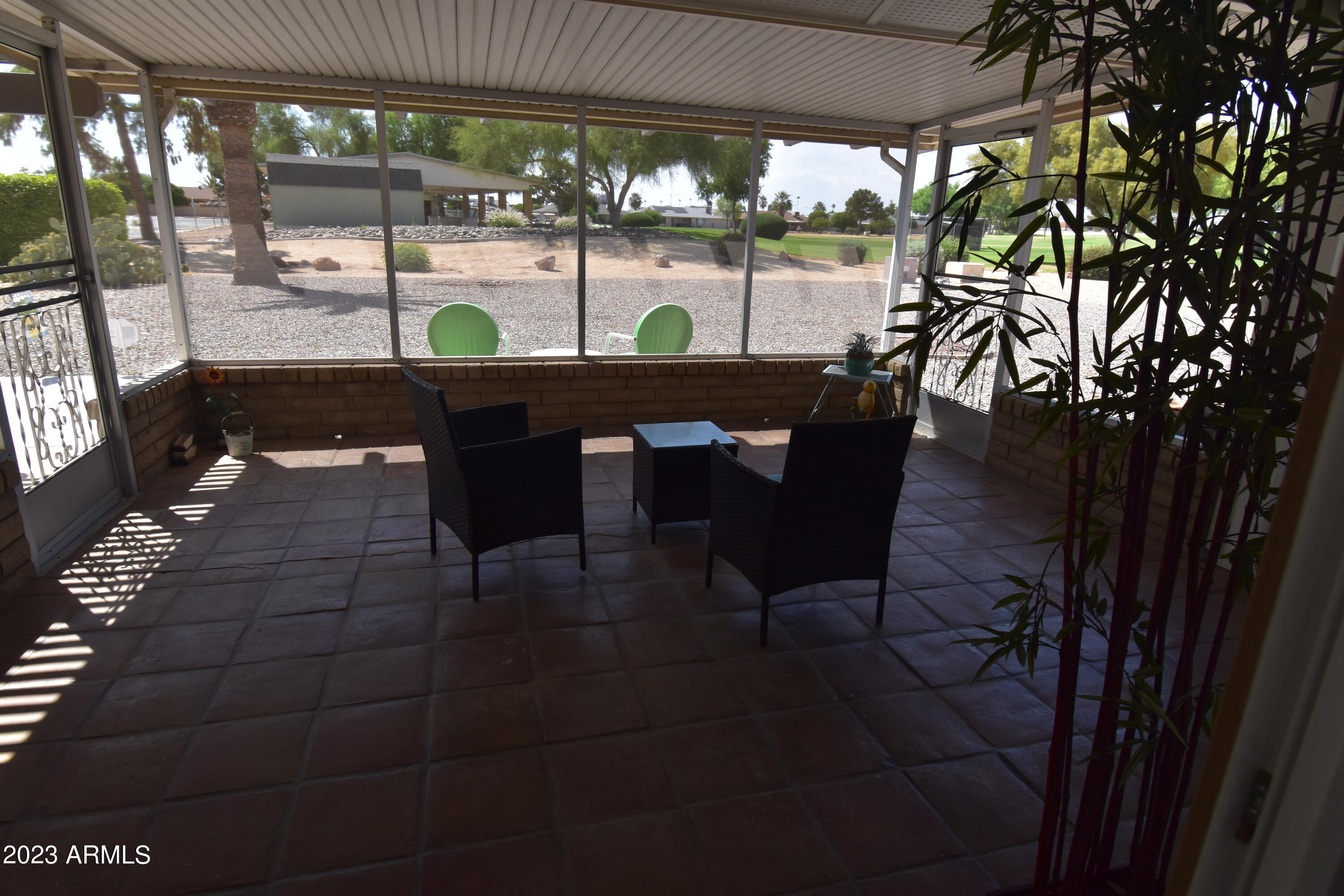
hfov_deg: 85.4
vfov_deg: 63.2
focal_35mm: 20
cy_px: 448
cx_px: 672
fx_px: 728
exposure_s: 1/160
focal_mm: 13
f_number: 9
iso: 400
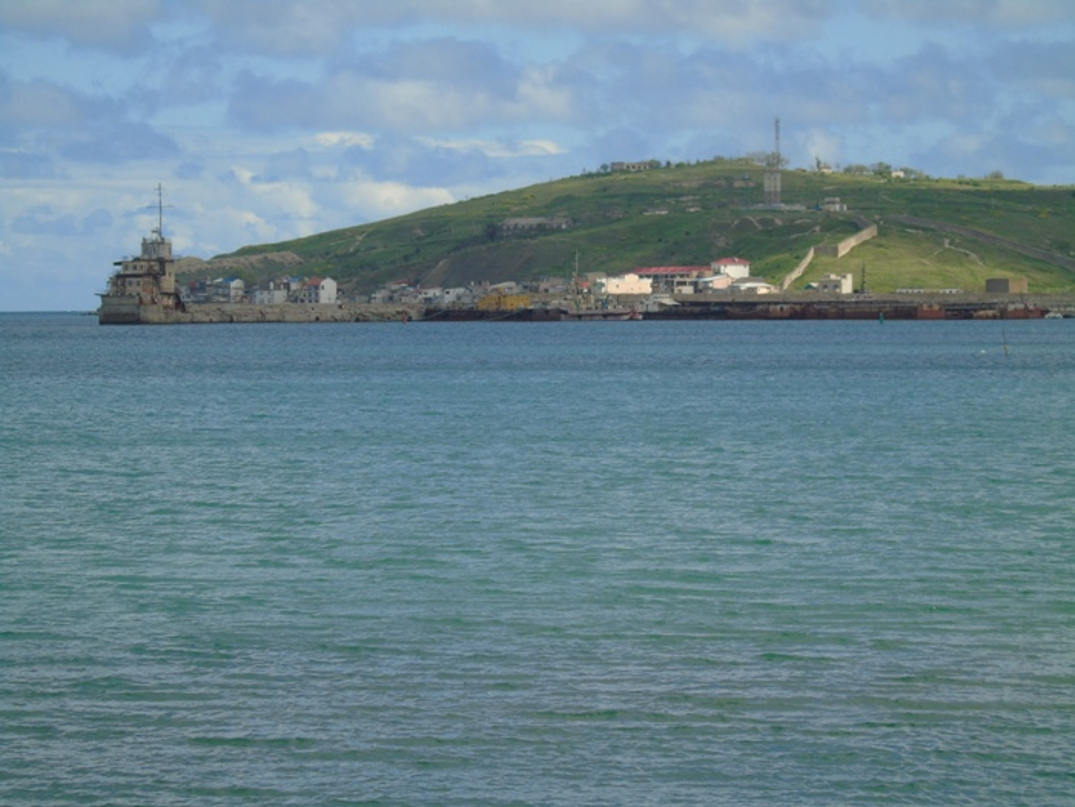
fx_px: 5776
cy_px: 404
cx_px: 538
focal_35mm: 186
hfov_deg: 10.6
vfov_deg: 8.0
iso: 80
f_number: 5
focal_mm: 33
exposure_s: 1/500
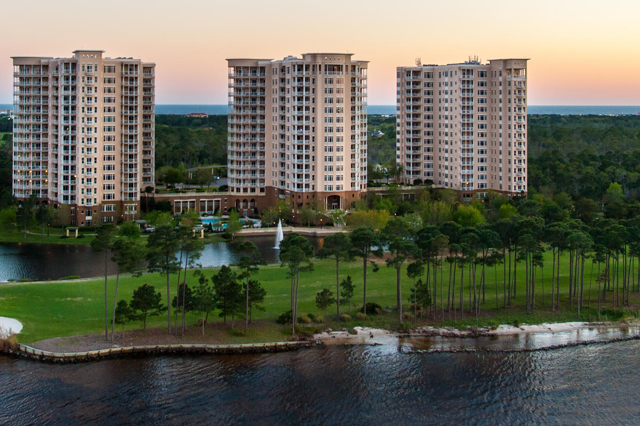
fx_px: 924
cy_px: 88
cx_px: 282
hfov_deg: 38.2
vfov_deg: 25.5
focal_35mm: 52
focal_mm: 24
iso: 200
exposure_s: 1/60
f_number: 5.6
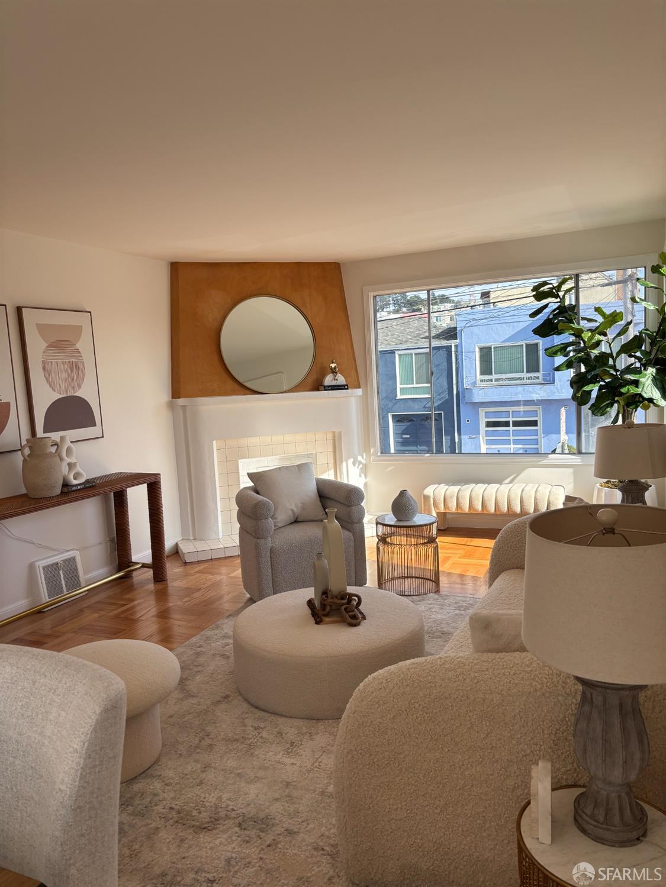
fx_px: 667
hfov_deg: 53.1
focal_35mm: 26
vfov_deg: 67.3
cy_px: 444
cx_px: 333
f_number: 1.6
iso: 50
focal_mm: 5.96
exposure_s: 1/918
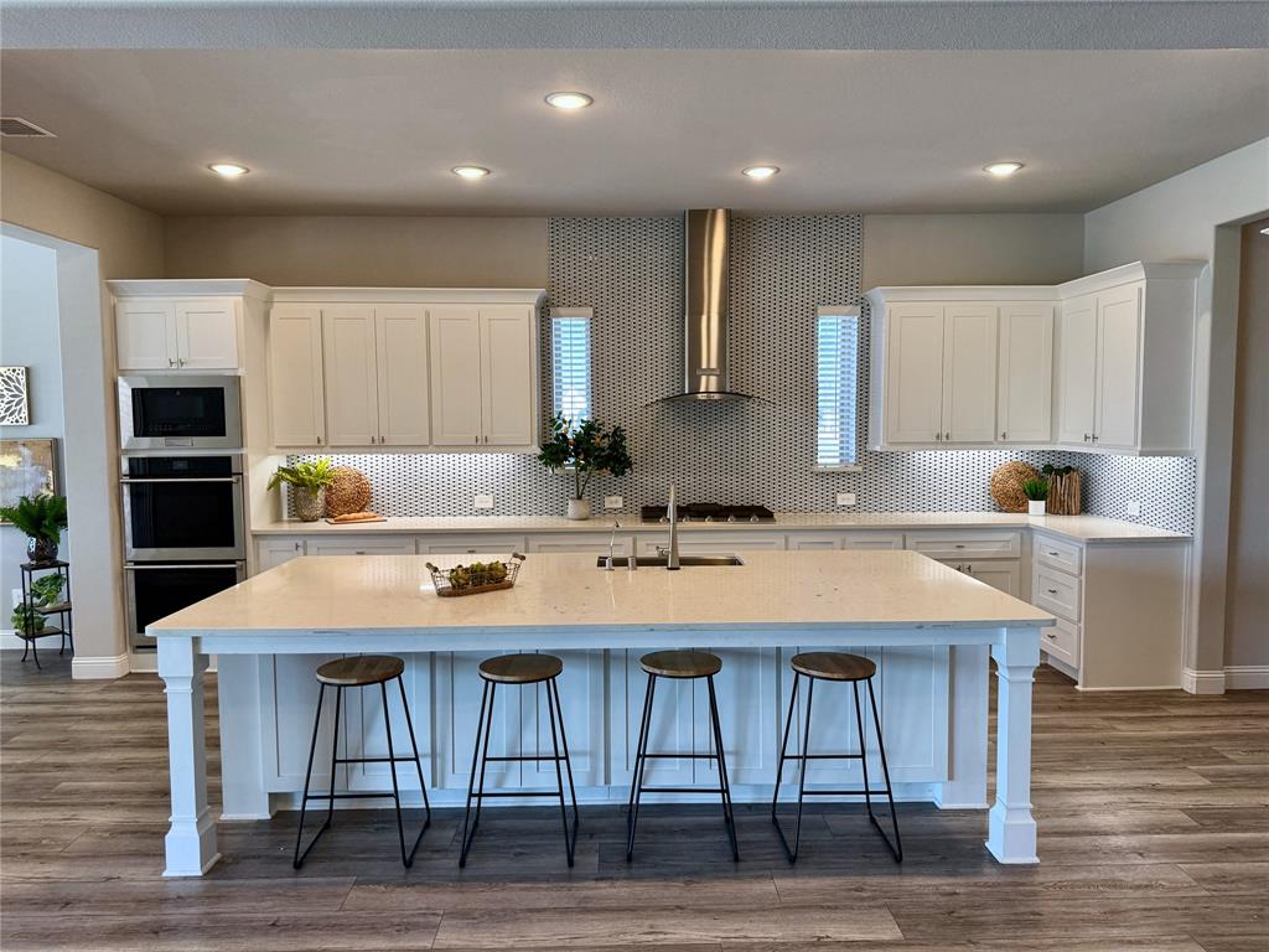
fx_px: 880
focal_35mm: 24
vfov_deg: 56.8
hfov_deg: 71.6
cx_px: 634
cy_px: 476
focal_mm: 6.76
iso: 200
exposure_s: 1/234
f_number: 1.78
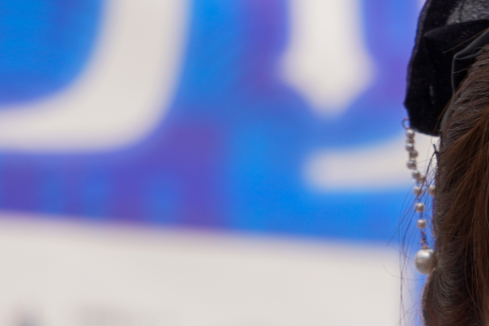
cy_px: 412
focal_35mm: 618
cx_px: 497
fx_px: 8388
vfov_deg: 2.2
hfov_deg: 3.3
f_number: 5.6
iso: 100
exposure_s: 1/200
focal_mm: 129
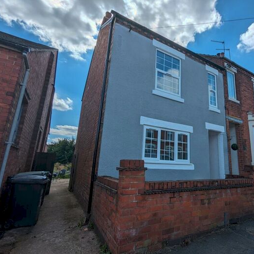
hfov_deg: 76.2
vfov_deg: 77.7
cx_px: 160
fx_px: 158
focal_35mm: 19
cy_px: 127
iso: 35
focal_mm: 2.35
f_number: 2.2
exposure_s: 1/3717
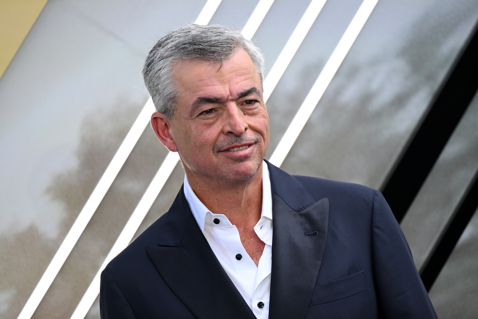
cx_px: 239
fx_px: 5045
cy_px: 160
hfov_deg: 5.4
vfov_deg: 3.6
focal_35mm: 380
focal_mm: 380
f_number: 5.6
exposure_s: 1/500
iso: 640
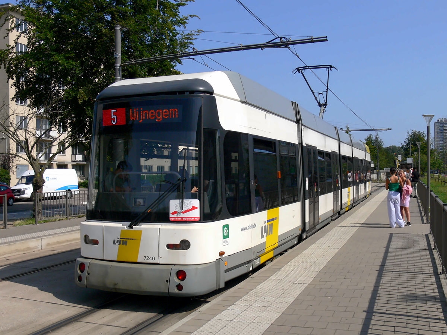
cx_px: 224
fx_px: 452
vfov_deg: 40.7
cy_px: 168
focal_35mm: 35
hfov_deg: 52.6
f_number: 4.5
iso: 80
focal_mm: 7.4
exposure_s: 1/1000
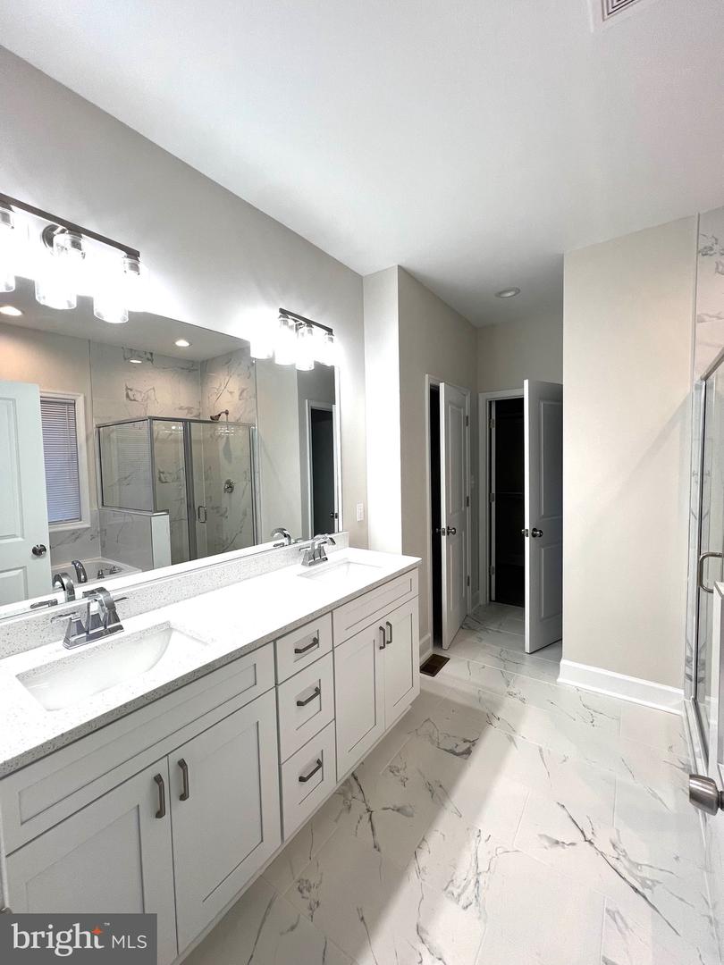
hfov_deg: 89.9
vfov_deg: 106.2
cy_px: 482
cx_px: 362
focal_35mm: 13
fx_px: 363
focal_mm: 1.57
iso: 64
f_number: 1.8
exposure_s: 1/120
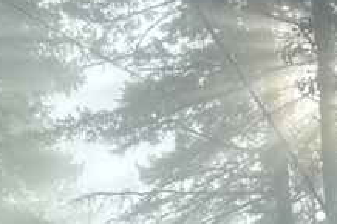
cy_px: 575
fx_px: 1394
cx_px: 113
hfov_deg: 13.8
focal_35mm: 149
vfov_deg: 8.3
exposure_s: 1/1449
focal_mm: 5.7
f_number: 1.5
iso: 50
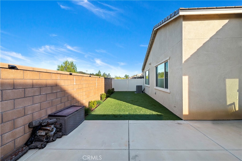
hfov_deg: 104.3
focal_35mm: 14
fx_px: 94
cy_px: 80
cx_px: 121
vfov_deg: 81.1
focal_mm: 14
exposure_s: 1/80
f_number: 20
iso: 500
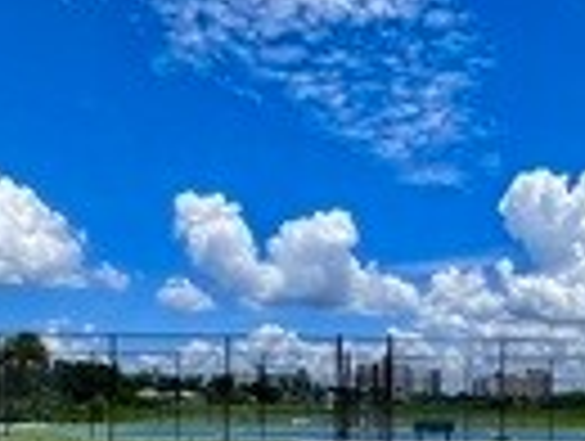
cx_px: 378
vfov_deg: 31.9
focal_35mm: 43
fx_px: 728
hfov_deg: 43.3
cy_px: 405
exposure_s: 1/1642
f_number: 2.2
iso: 40
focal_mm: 2.22
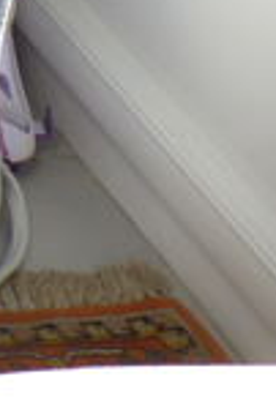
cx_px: -1025
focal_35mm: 199
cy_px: -546
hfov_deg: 5.5
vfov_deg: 9.3
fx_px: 2294
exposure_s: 1/100
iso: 80
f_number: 3.6
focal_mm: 5.2
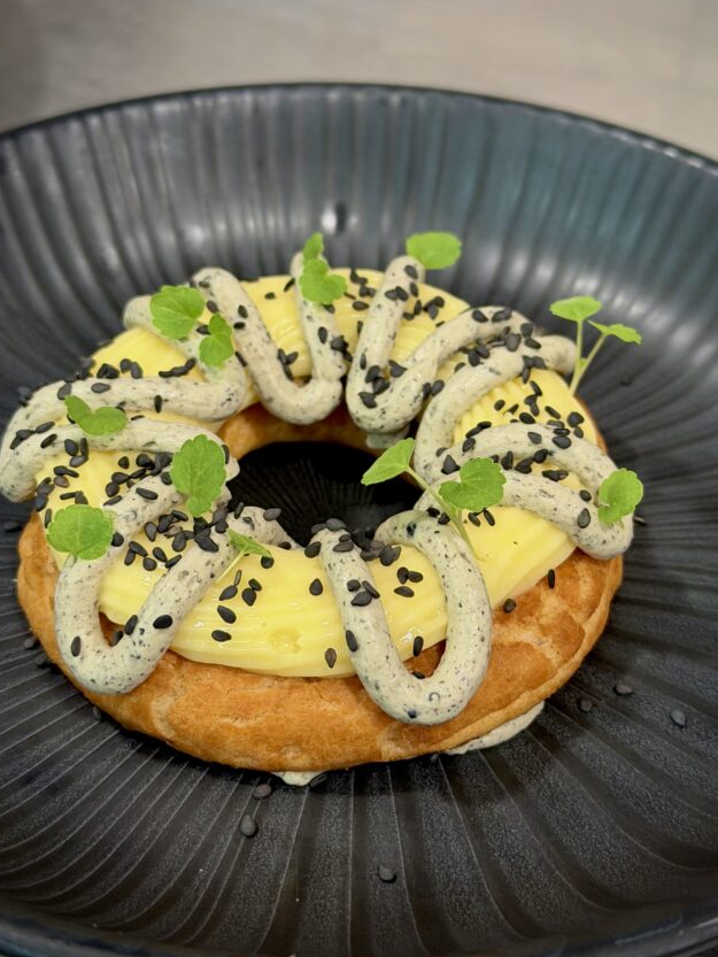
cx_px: 377
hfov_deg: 24.8
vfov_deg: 32.6
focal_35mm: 59
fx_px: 1631
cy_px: 393
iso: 250
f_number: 1.78
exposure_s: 1/50
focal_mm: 6.76
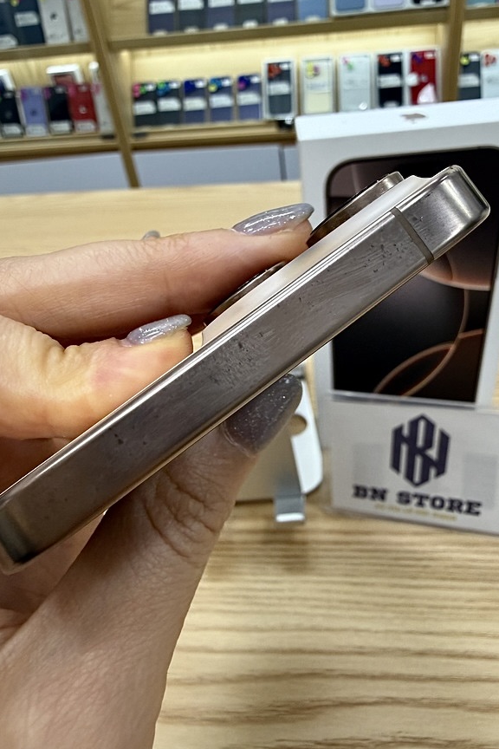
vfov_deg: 69.4
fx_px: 541
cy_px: 369
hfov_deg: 49.5
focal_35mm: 26
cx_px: 272
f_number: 2.2
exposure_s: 1/120
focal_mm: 2.22
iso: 125
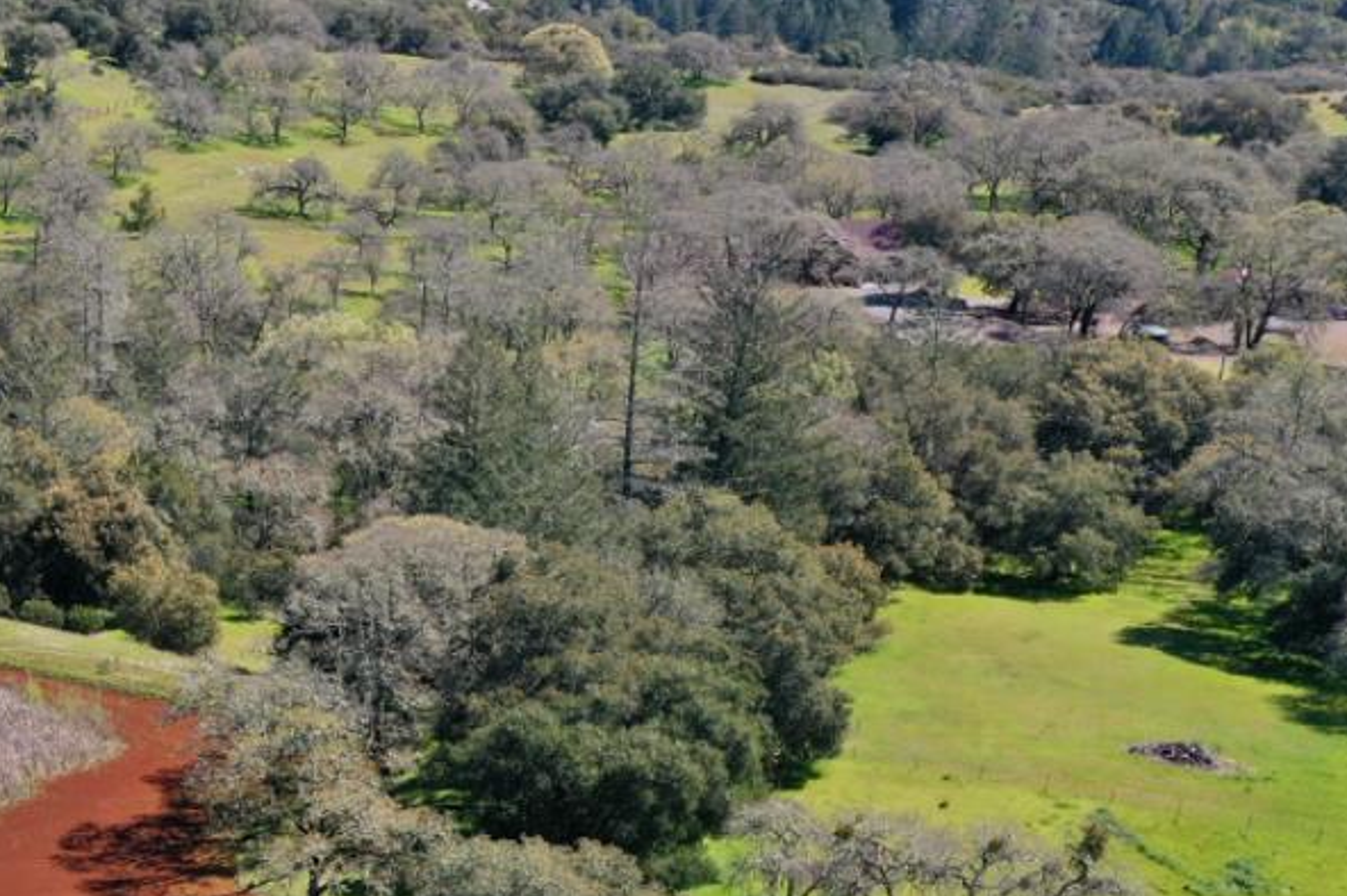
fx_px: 2655
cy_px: 807
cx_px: -98
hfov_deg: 26.4
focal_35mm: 71
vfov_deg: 18.8
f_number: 5
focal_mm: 10.26
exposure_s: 1/240
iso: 100
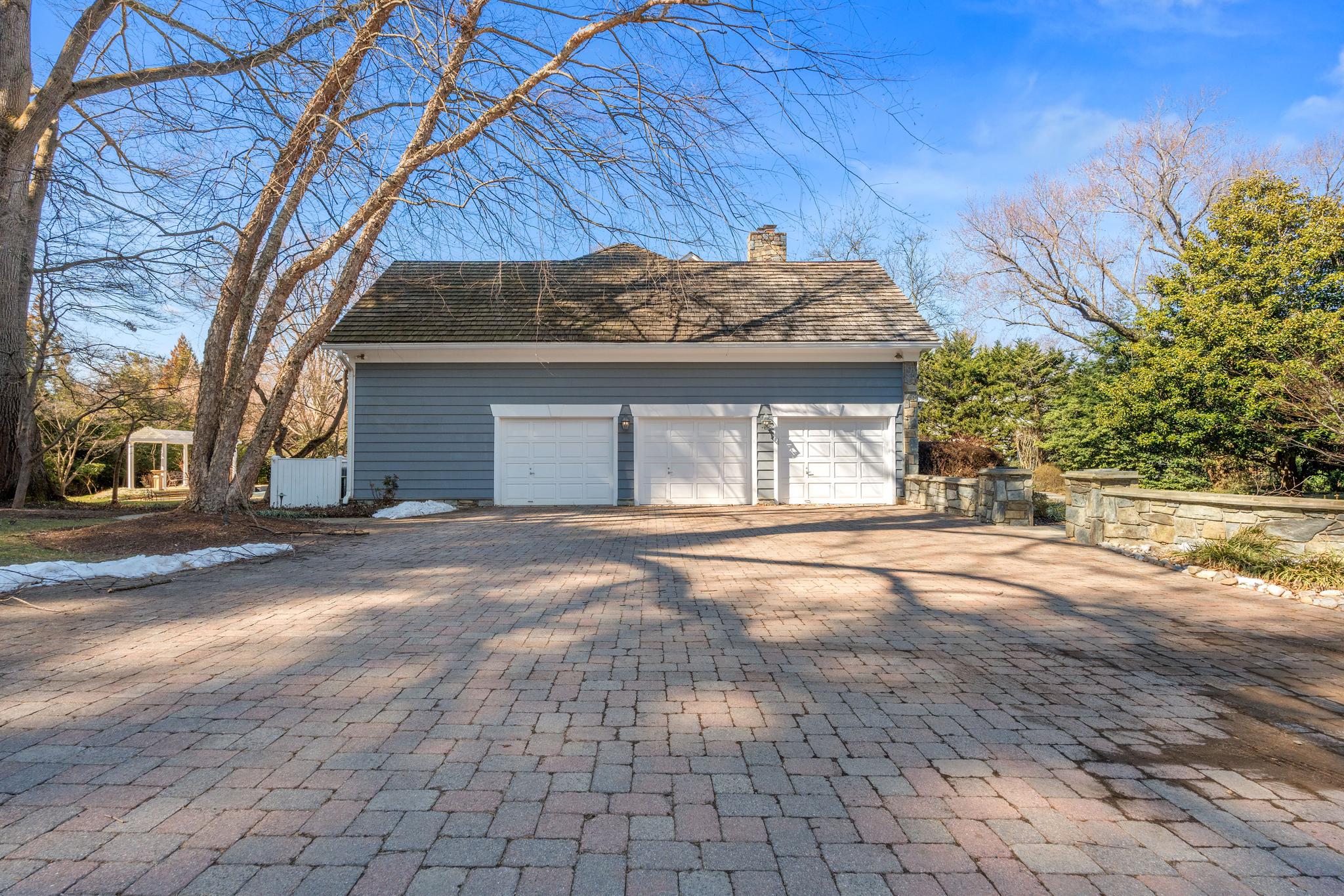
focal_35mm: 18
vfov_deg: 68.9
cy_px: 448
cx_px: 672
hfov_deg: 91.6
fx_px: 653
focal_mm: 17.5
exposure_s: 1/125
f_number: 9
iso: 400
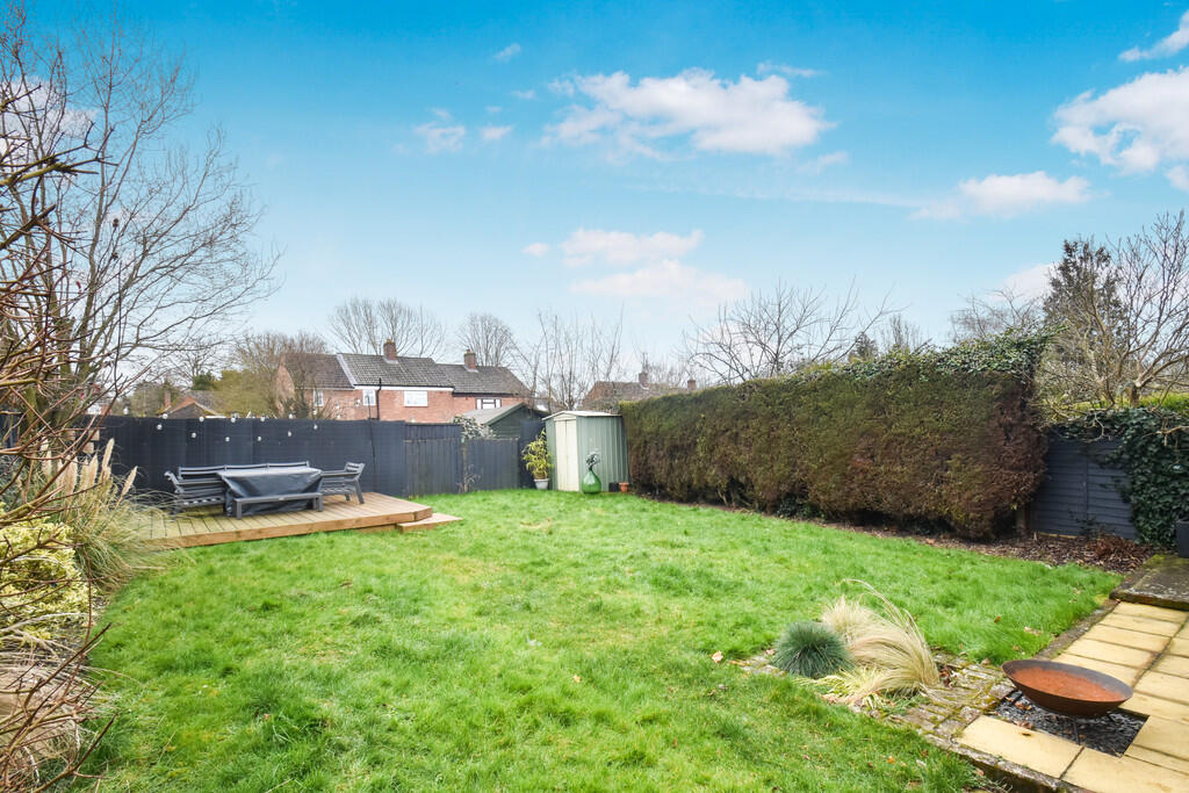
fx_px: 545
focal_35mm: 16
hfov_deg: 95.0
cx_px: 594
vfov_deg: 72.1
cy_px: 396
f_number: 9
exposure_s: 1/40
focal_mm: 11
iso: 400
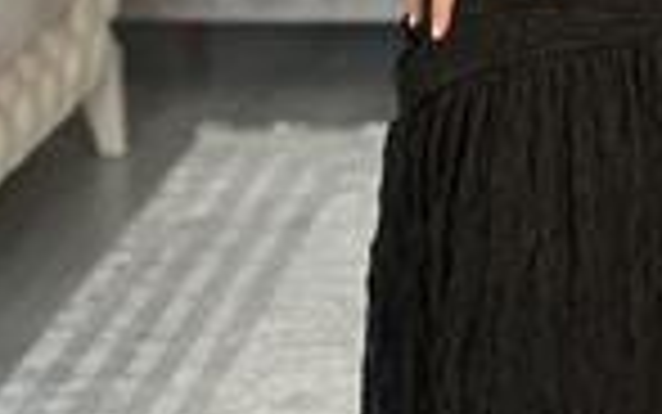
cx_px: 626
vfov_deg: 7.3
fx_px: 3158
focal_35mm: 175
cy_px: -360
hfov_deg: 11.9
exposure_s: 1/60
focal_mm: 6.86
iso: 250
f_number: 1.78
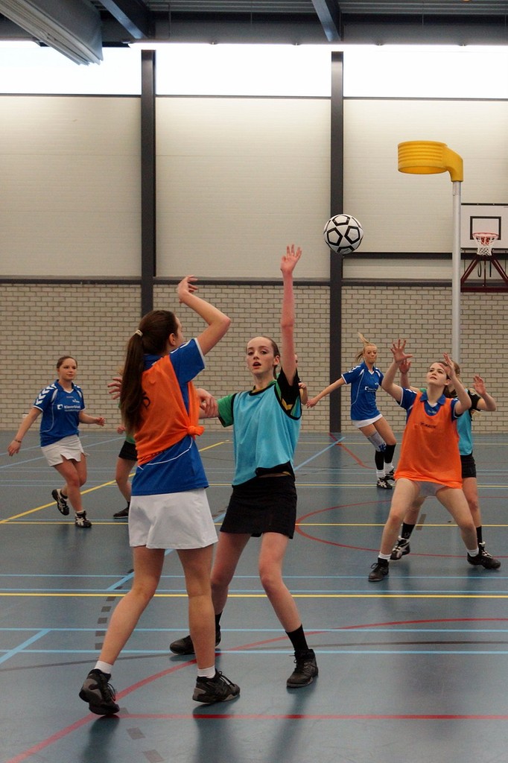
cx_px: 254
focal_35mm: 33
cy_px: 382
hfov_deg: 39.9
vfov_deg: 57.2
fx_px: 699
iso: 1250
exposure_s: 1/320
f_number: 3.2
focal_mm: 22
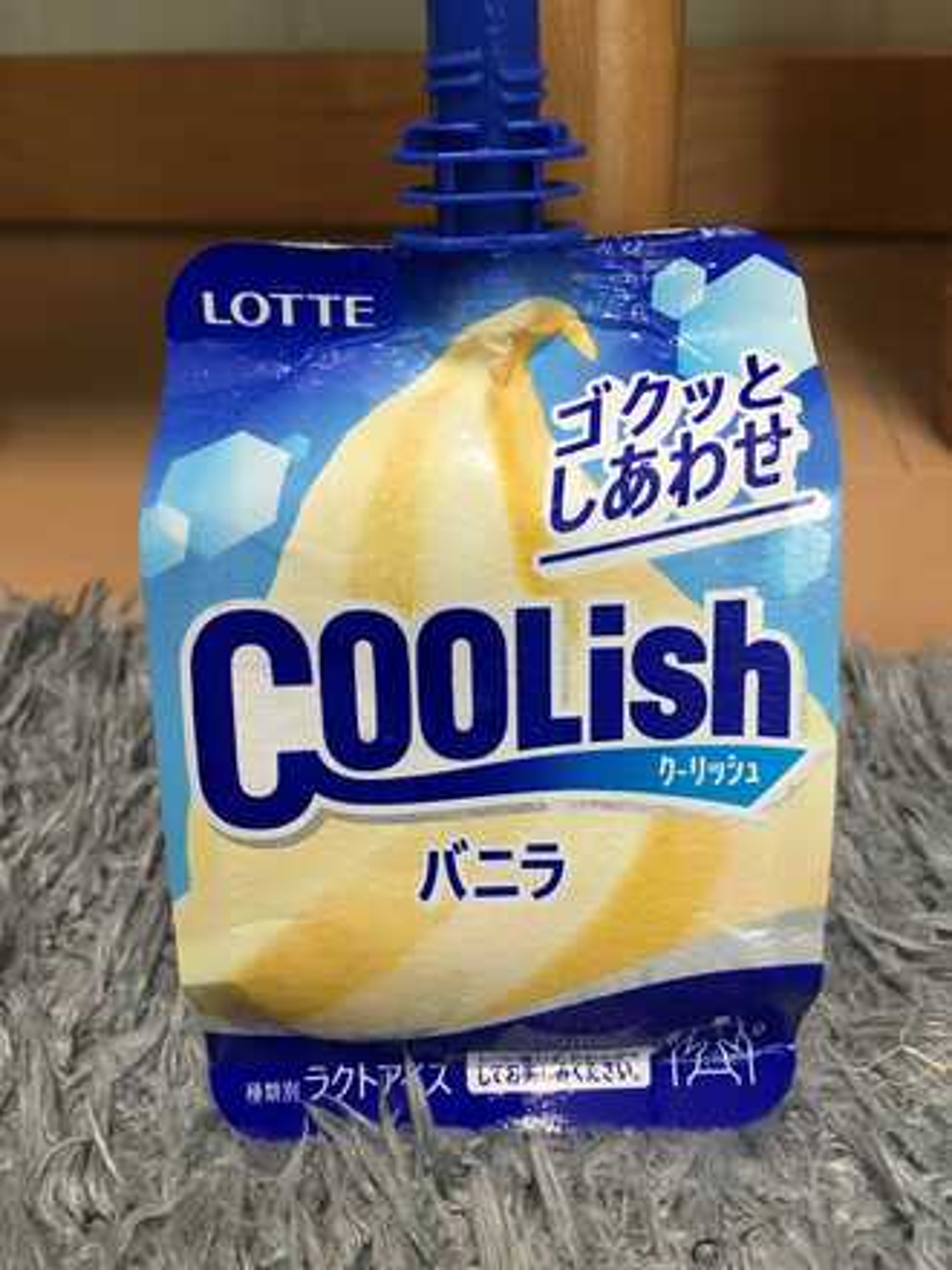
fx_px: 1063
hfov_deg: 48.2
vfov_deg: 61.7
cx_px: 476
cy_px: 635
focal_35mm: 29
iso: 100
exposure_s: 1/30
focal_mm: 4.15
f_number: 2.2
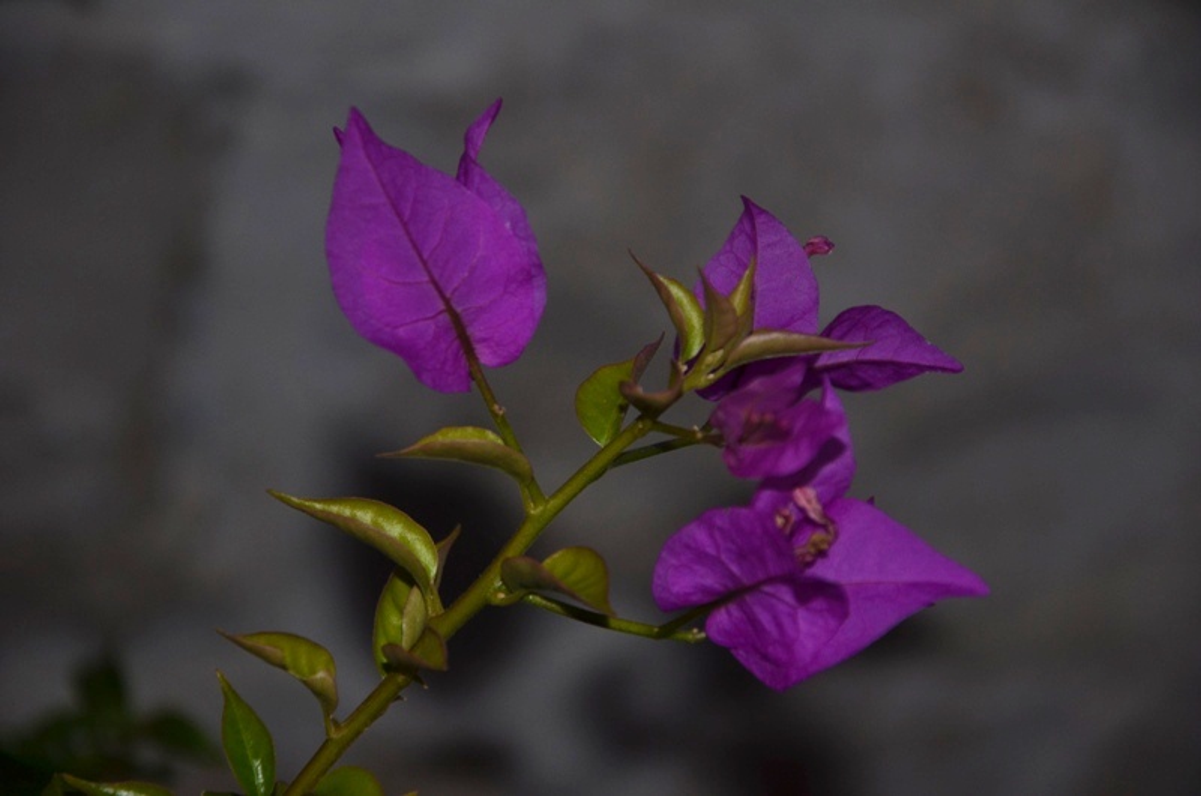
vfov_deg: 8.7
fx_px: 5244
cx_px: 600
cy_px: 398
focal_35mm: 158
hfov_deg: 13.1
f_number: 5.6
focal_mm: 105
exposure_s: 1/30
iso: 200
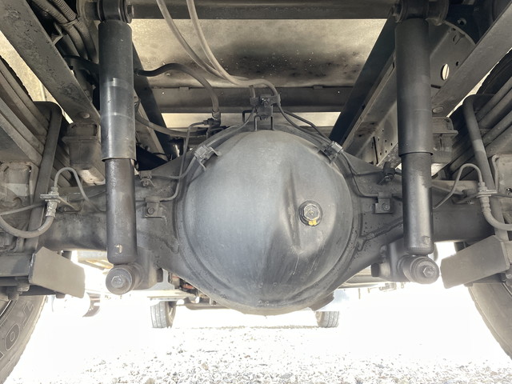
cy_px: 192
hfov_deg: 67.3
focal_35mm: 26
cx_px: 256
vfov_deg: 53.1
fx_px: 385
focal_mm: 4.2
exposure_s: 1/121
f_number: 1.6
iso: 125
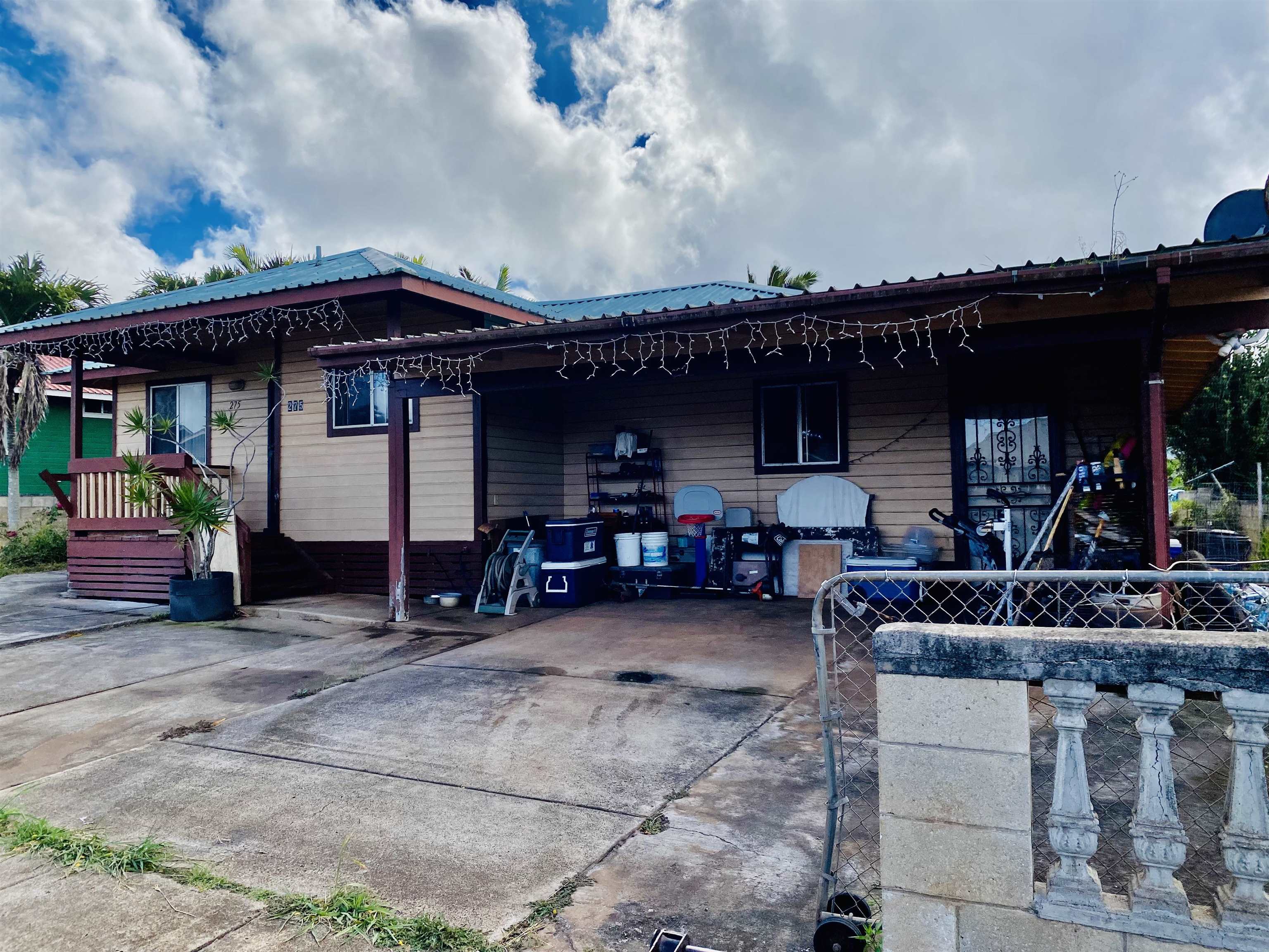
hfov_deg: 67.3
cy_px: 476
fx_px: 953
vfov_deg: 53.1
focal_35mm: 26
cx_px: 634
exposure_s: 1/3731
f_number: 1.8
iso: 32
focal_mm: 4.25
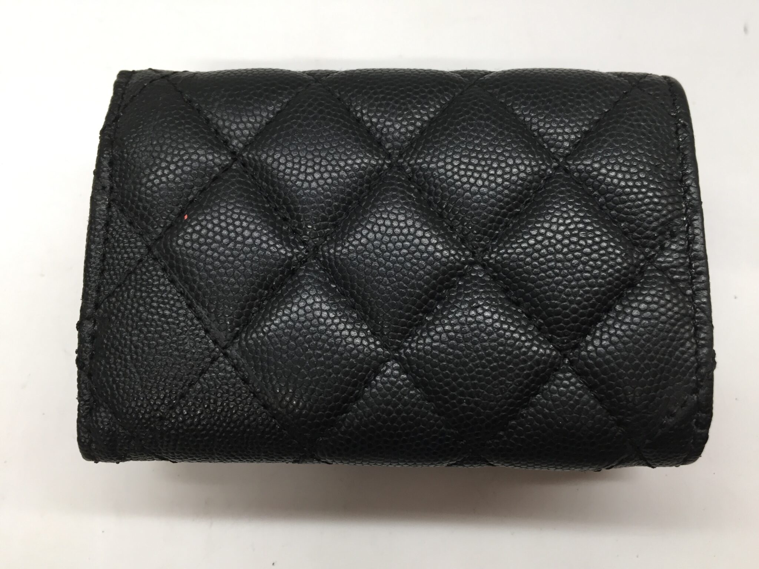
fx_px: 636
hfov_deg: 61.7
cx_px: 380
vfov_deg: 48.2
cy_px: 284
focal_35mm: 29
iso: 64
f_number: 2.2
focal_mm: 4.15
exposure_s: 1/30
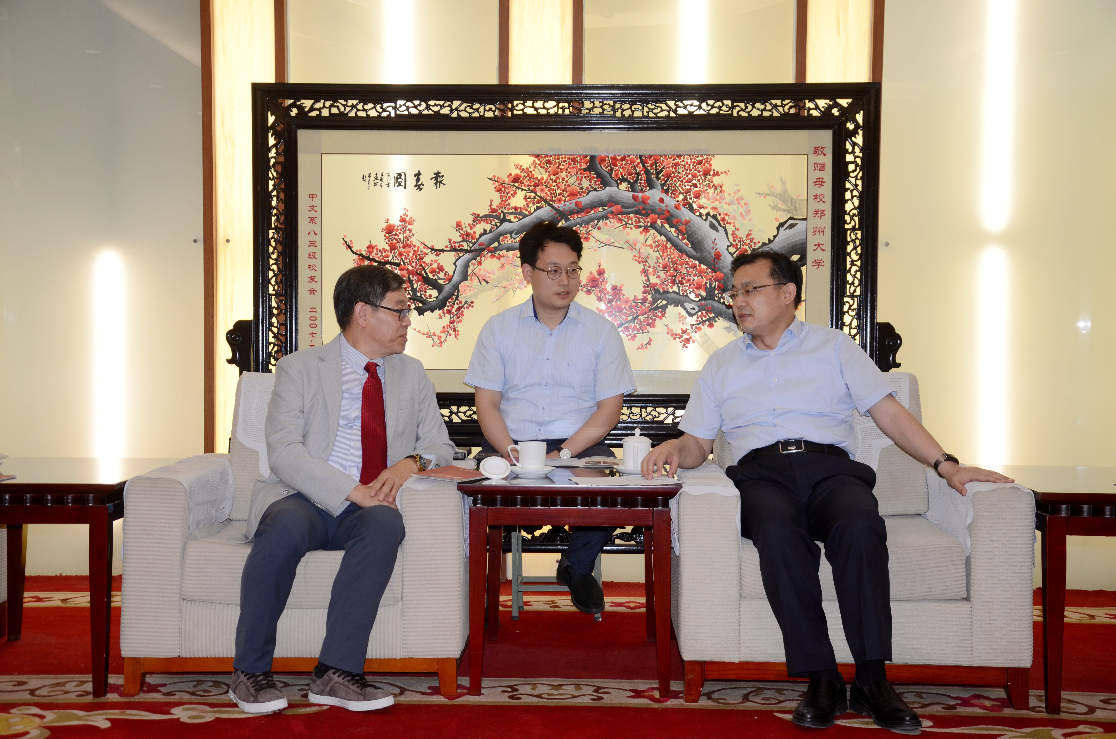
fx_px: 1485
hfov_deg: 41.2
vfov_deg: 28.0
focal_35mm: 48
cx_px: 558
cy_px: 370
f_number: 4.2
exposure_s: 1/80
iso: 400
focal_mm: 32
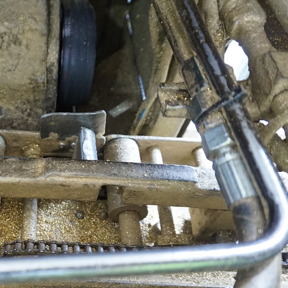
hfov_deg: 39.5
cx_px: 25
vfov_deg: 42.7
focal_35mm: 39
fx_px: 367
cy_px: 170
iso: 3200
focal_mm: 16
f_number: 3.5
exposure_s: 1/13
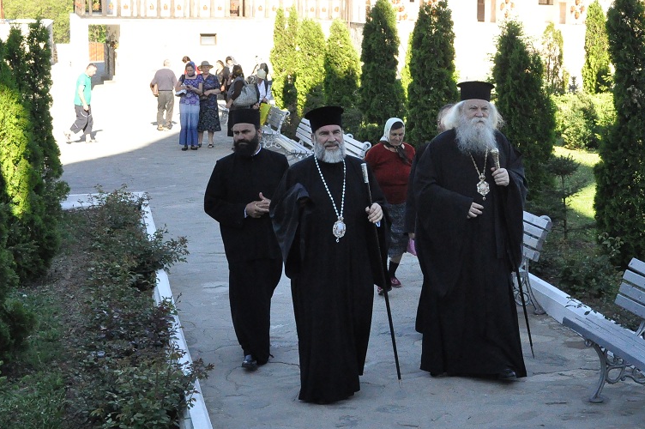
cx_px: 497
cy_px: 175
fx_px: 1199
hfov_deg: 29.5
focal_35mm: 67
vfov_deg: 20.3
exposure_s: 1/640
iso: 3200
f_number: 9
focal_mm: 28
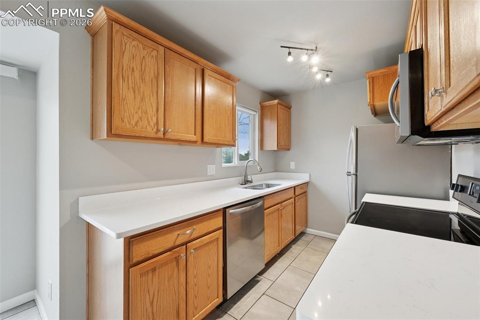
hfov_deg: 104.3
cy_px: 160
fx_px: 187
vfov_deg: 81.2
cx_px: 240
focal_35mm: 14
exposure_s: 1/10
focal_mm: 14
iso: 800
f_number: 11
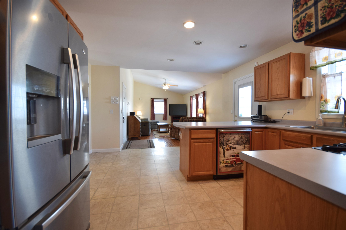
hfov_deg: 100.4
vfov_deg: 77.3
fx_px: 144
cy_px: 115
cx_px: 173
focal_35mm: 15
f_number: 6.3
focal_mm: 10
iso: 200
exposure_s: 1/15
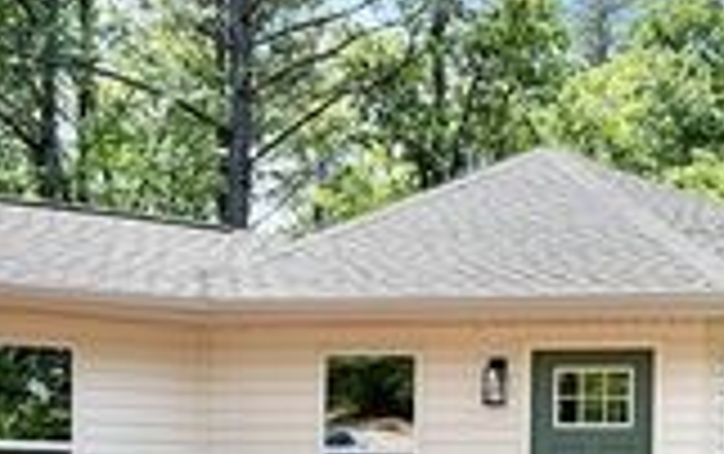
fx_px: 1560
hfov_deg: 26.1
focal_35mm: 79
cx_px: 432
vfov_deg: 16.1
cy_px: 492
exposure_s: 1/1314
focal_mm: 6.76
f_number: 1.78
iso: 100
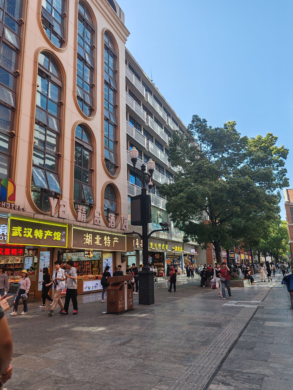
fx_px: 305
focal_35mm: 27
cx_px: 146
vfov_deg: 65.3
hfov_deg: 51.4
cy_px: 195
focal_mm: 6.12
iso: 80
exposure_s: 1/500
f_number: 1.9
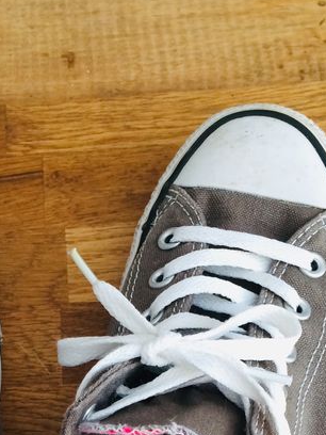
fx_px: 892
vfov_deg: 25.7
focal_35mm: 71
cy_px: 460
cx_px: 56
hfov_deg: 20.4
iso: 100
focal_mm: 4.15
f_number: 2.2
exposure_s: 1/33
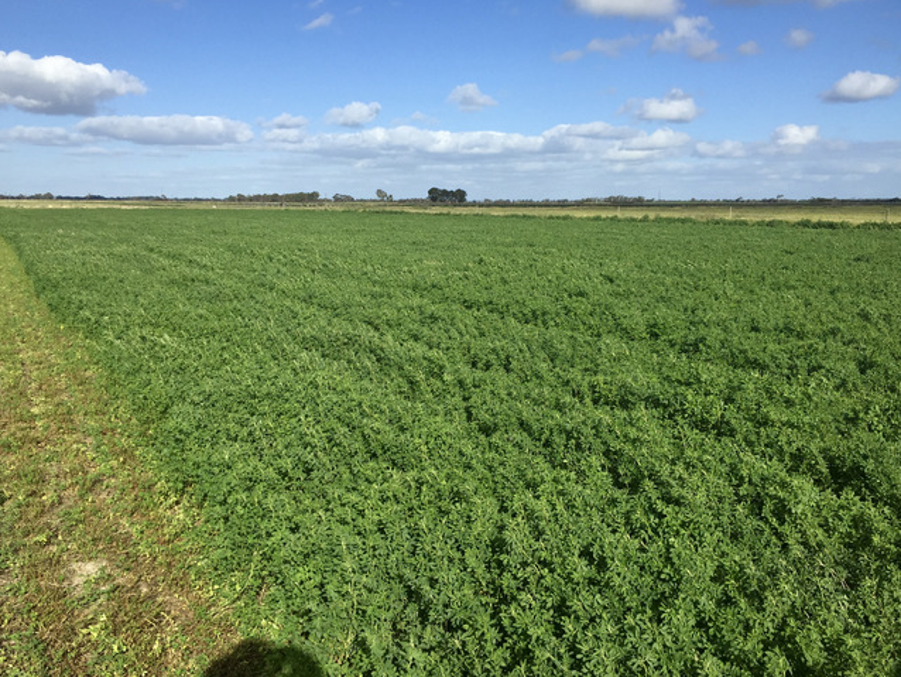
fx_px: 781
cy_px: 336
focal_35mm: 30
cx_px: 442
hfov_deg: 59.9
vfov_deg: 46.8
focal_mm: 4.15
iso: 32
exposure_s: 1/2475
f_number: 2.2
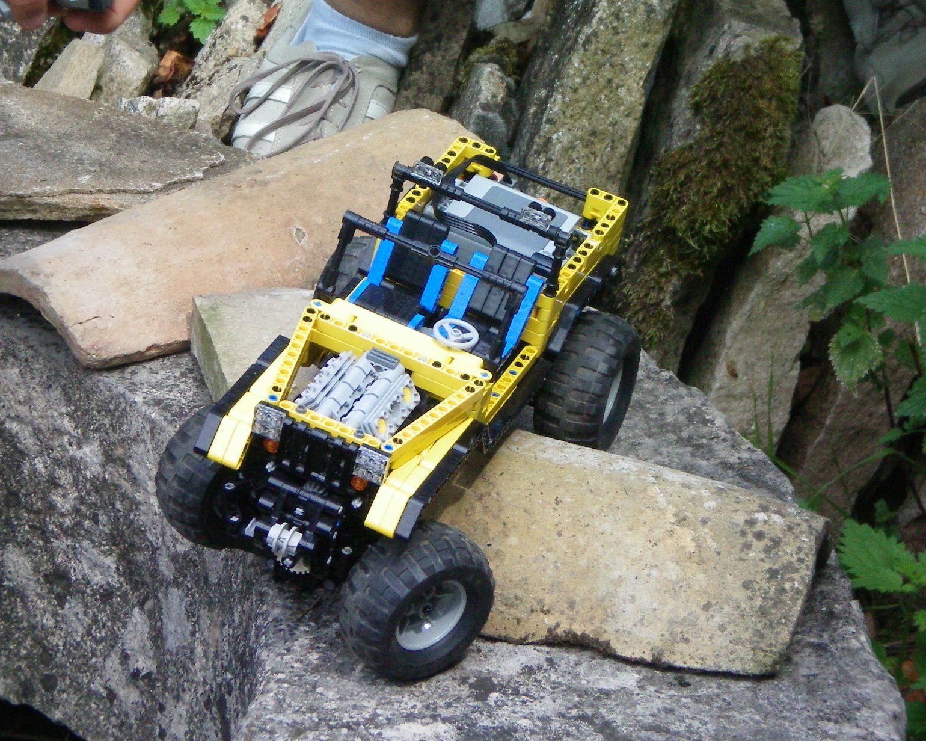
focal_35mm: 148
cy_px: 386
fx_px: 4056
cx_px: 429
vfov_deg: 10.4
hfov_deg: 13.0
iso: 160
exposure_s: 1/200
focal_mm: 18.9
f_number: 5.9
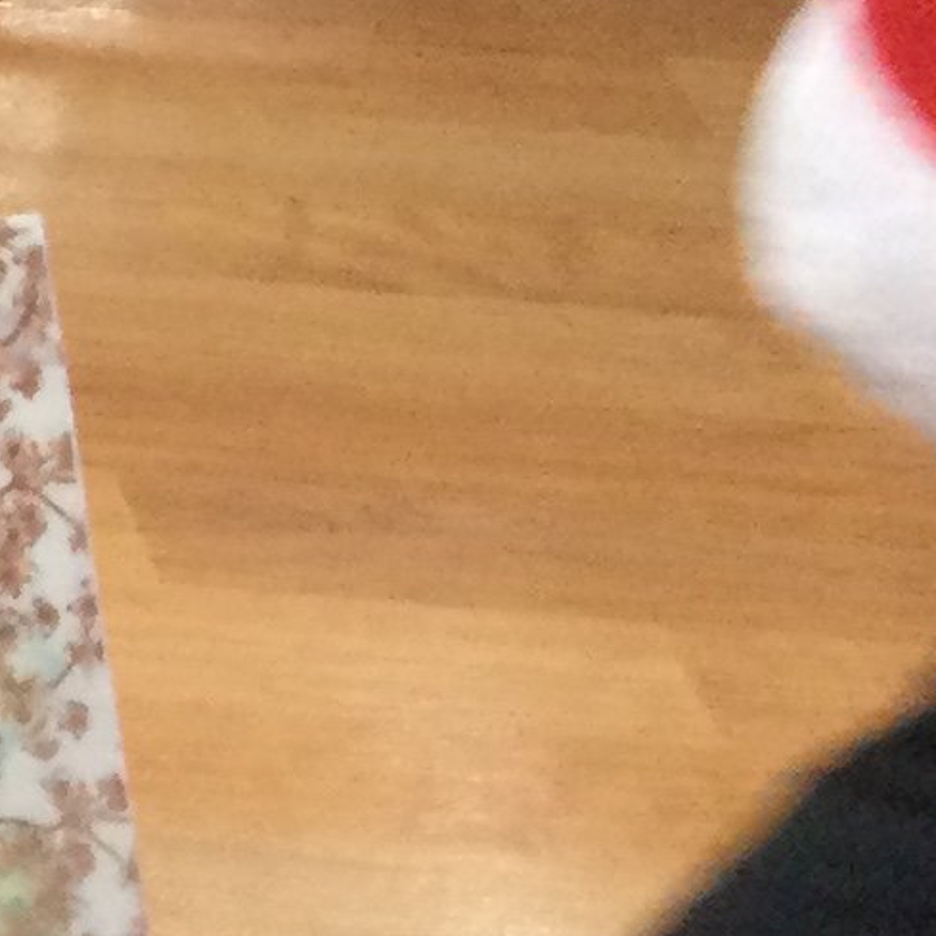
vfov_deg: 9.5
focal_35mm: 183
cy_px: 17
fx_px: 5598
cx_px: -2173
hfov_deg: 7.8
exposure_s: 1/30
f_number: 2.4
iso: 80
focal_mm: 3.3
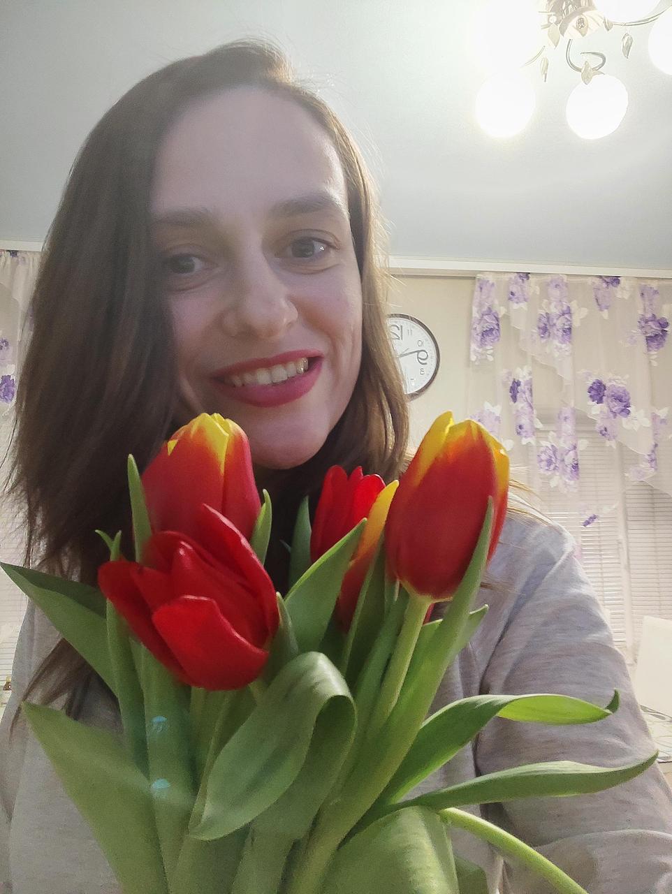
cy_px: 447
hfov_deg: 66.0
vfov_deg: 81.7
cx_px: 336
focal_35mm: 20
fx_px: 517
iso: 201
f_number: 2.45
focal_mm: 3.5
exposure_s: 1/25
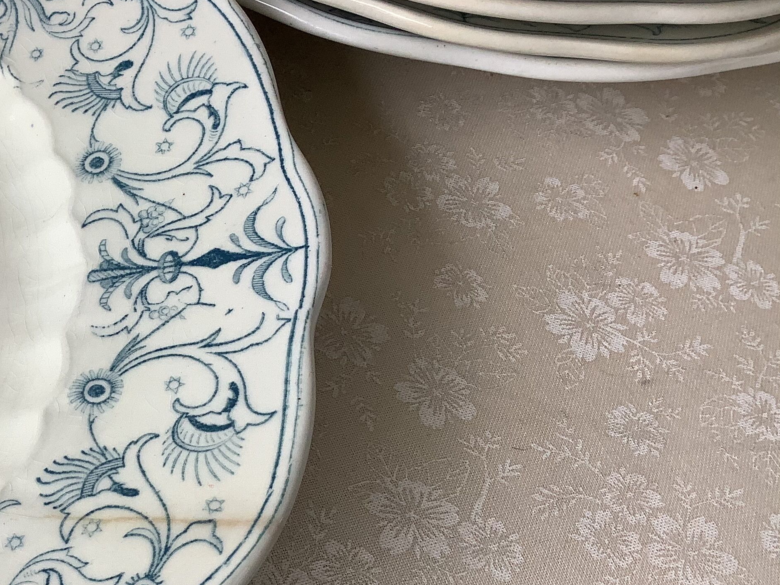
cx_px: 105
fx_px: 1217
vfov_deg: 26.8
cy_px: 408
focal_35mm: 54
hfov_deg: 34.0
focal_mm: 3.3
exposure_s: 1/120
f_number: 2.4
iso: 40
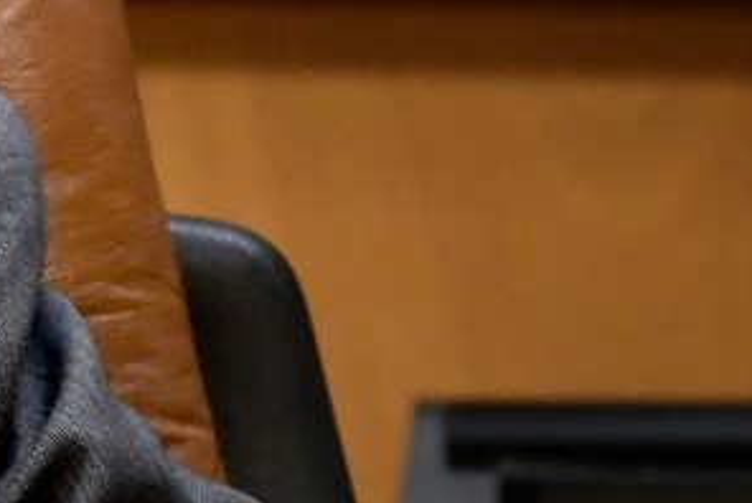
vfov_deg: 2.9
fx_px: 9827
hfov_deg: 4.4
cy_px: -287
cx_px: -450
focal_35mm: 470
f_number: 5
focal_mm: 86
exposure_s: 1/125
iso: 8000
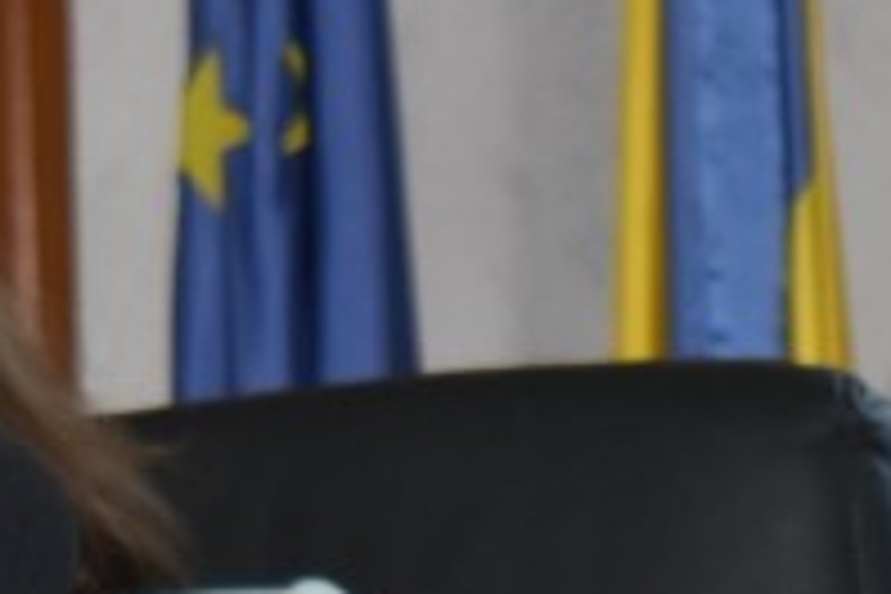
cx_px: 1220
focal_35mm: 481
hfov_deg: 4.3
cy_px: 590
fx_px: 11902
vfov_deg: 2.9
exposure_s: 1/60
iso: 1000
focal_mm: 55
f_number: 5.6
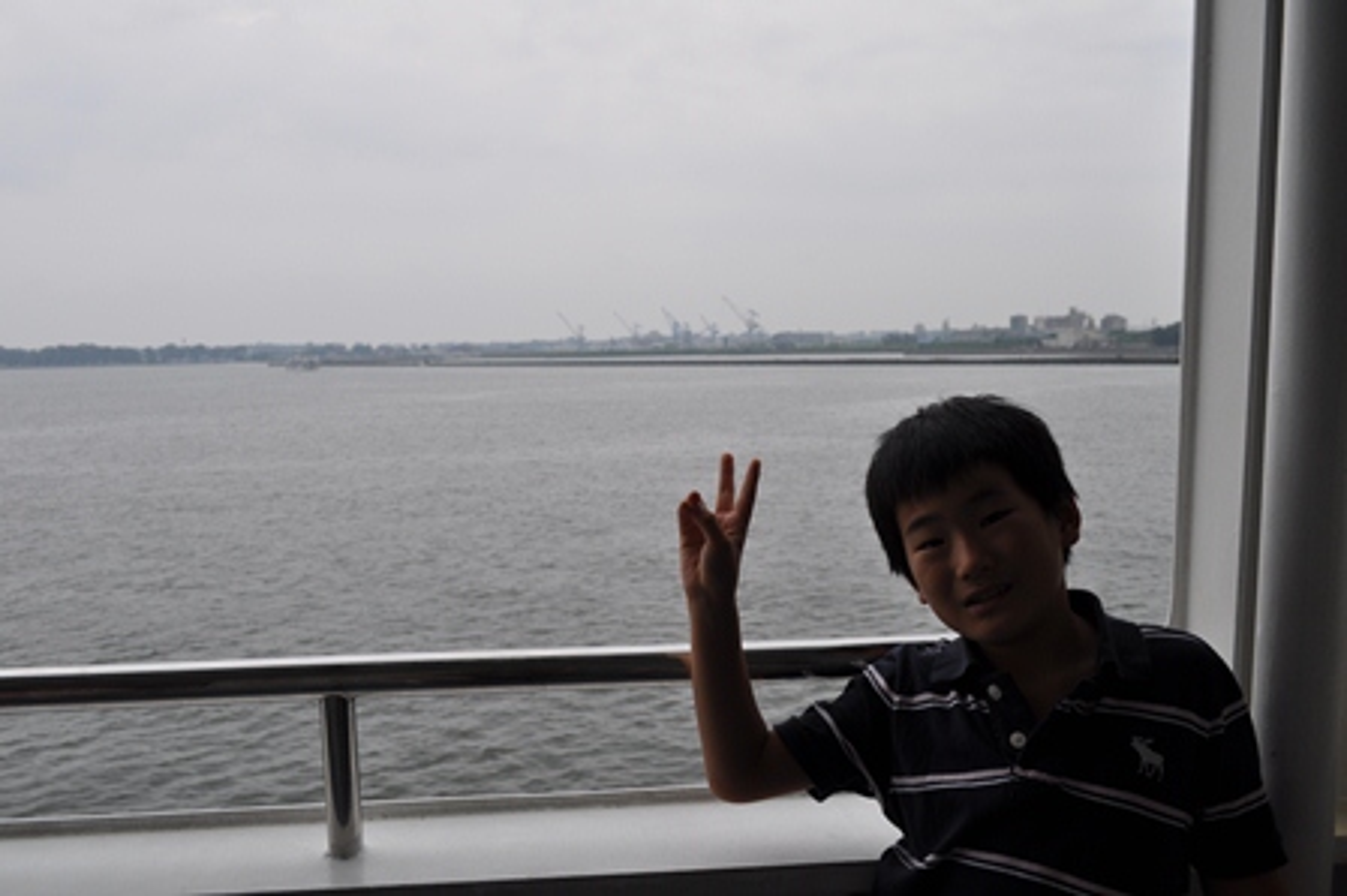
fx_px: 1234
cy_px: 448
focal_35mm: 33
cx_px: 674
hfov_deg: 57.3
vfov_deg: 39.9
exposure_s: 1/200
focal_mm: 22
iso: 200
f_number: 7.1
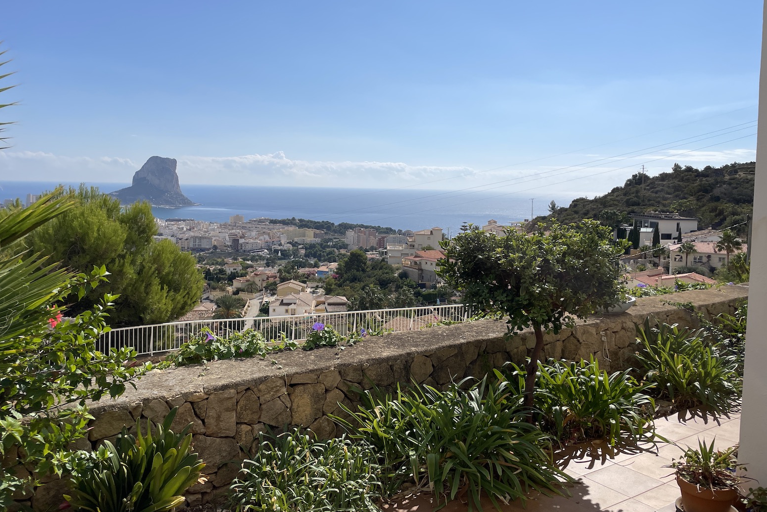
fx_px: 597
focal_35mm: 28
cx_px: 372
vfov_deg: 46.3
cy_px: 221
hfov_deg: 65.5
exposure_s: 1/9091
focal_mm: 4.2
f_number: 1.6
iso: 32
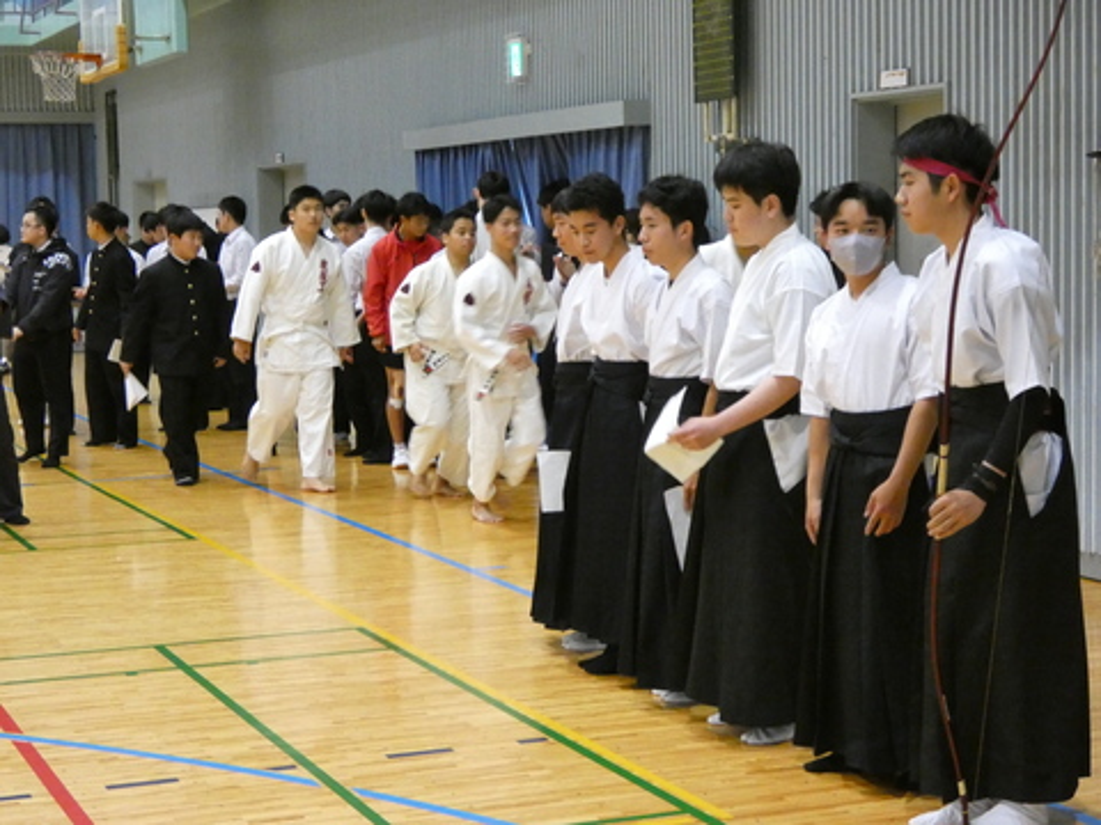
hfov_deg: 27.0
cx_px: 550
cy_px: 412
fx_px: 2290
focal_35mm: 72
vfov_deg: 20.4
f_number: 4.3
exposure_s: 1/60
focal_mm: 12.9
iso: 1600
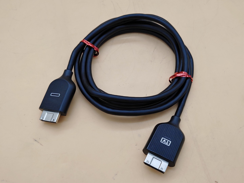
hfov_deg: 55.4
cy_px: 92
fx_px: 233
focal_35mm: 33
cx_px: 122
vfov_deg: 42.9
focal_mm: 4.36
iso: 50
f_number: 1.8
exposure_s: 1/120
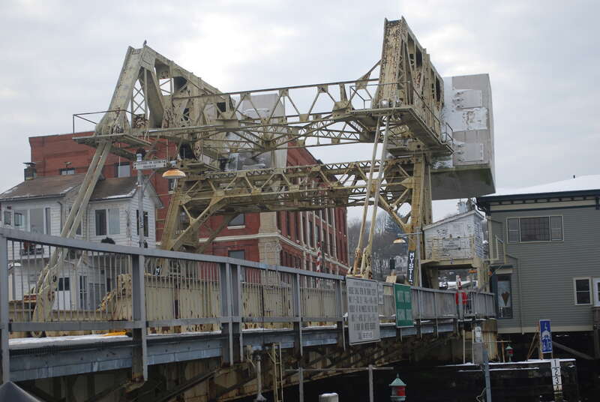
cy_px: 201
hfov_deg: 29.8
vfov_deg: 20.2
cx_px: 300
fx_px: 1127
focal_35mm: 68
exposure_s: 1/125
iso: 110
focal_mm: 45
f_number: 5.6
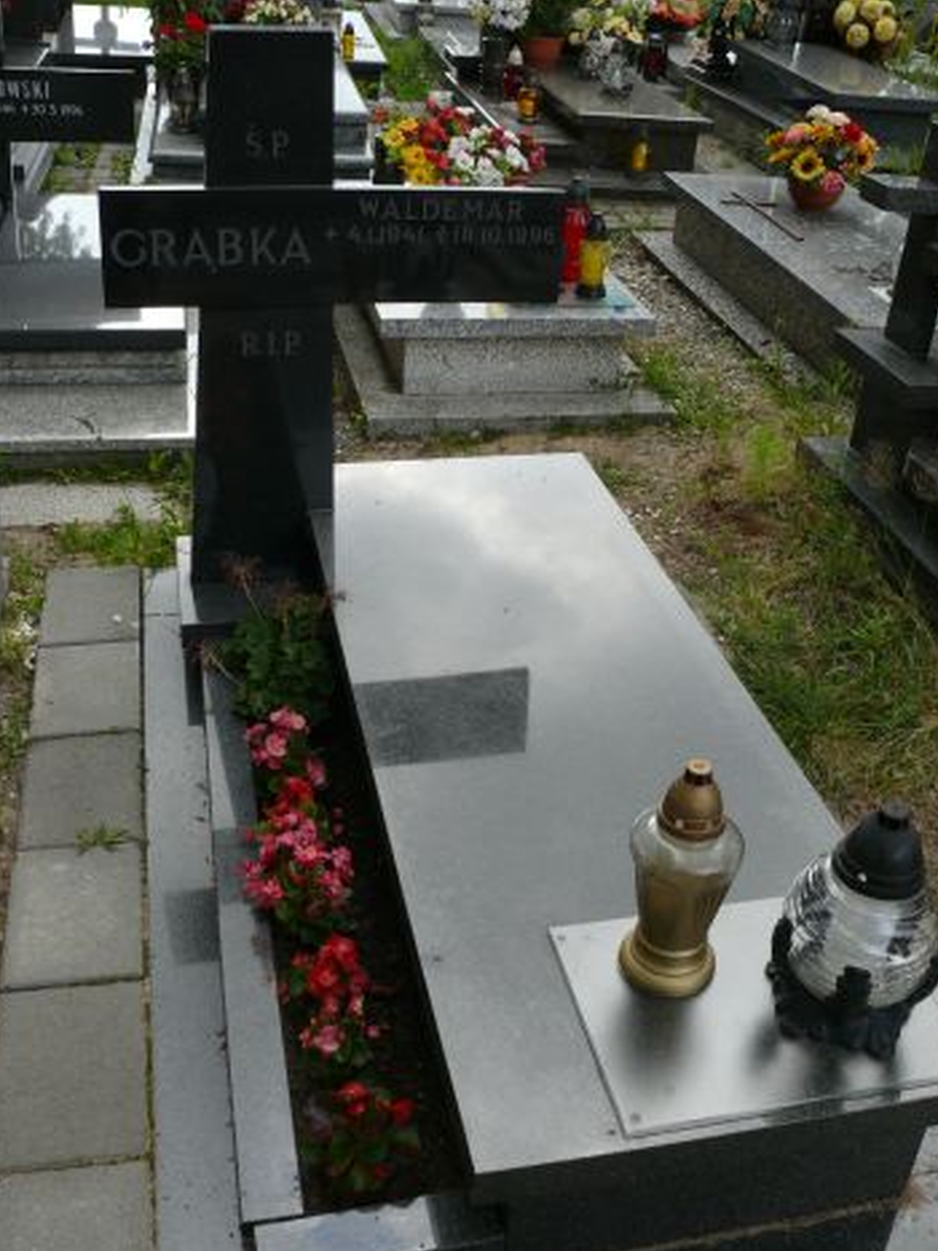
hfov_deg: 39.6
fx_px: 1301
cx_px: 472
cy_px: 640
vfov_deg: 51.4
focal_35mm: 36
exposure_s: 1/160
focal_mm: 7.4
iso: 100
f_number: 4
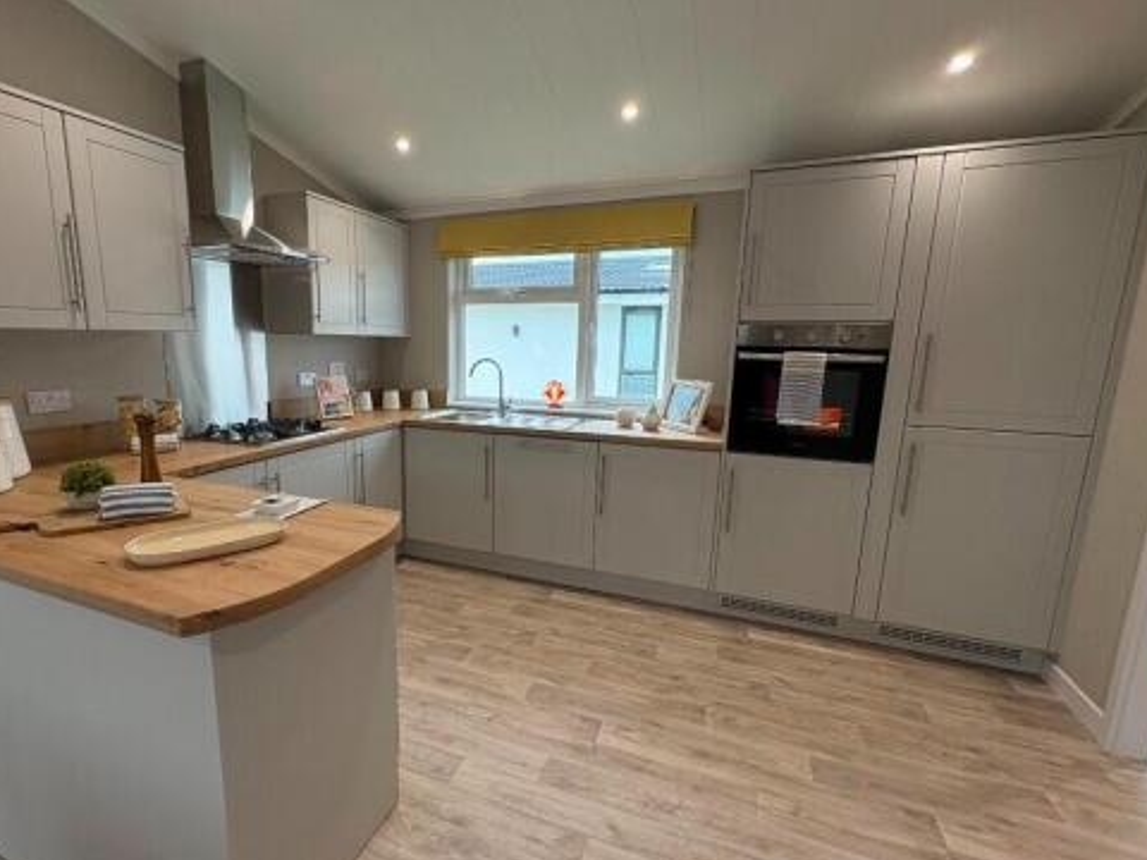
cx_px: 496
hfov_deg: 90.5
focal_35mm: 17
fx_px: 563
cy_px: 443
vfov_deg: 74.7
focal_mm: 2.22
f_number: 2.2
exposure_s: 1/100
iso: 100
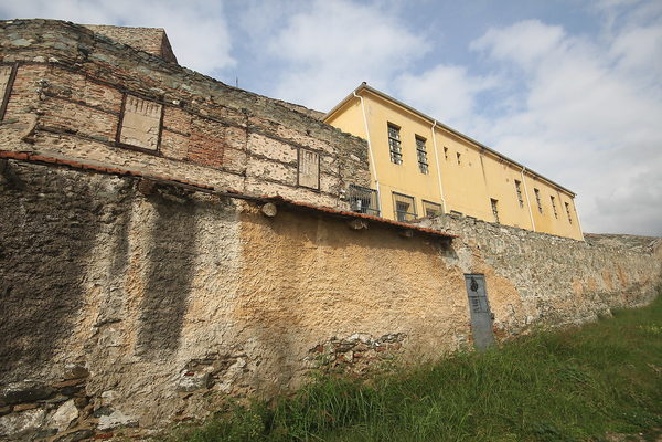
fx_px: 294
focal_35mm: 16
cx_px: 331
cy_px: 221
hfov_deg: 96.7
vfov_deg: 73.7
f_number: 10
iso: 100
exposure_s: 1/200
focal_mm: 10
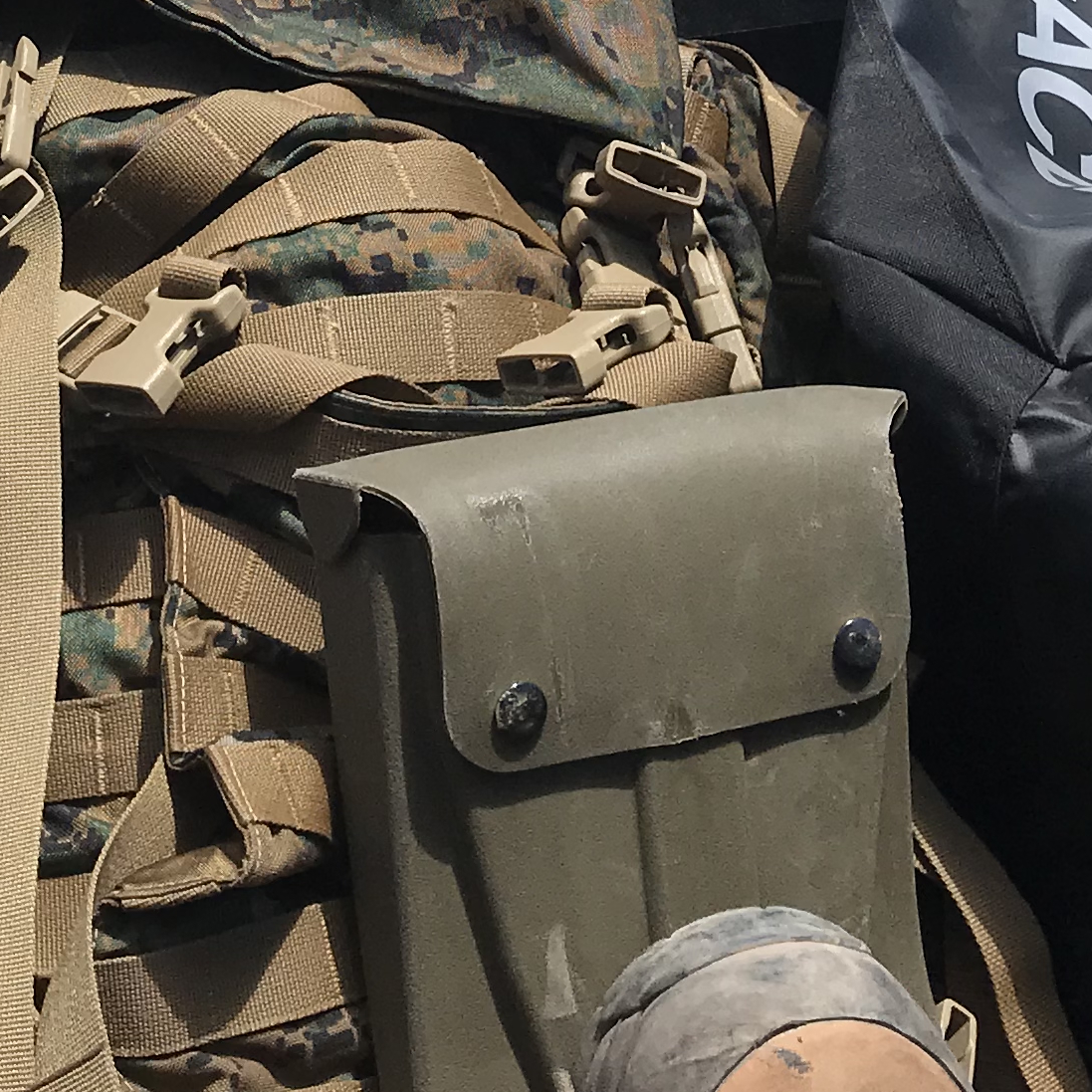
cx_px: 368
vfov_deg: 17.8
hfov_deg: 19.0
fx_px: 3248
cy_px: -334
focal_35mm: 91
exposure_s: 1/2179
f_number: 1.8
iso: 20
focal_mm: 3.99
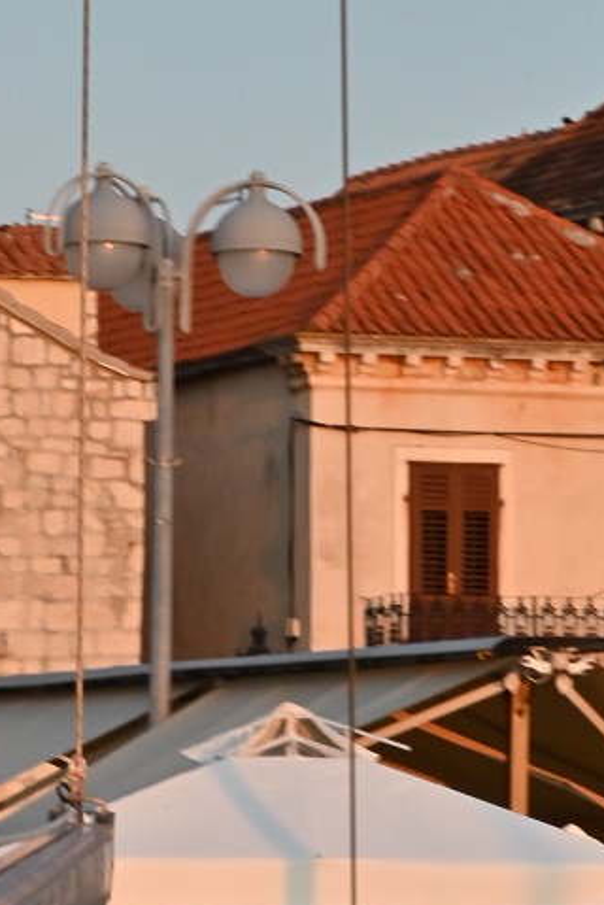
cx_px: -75
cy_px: 960
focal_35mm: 219
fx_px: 5503
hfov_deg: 6.3
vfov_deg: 9.3
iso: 1100
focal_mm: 70
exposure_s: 1/80
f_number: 29
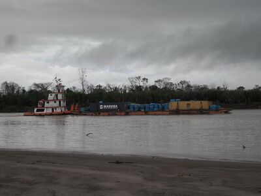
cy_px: 98
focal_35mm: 92
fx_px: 694
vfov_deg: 16.1
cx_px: 130
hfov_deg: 21.3
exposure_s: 1/180
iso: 80
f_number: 4.4
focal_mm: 15.3
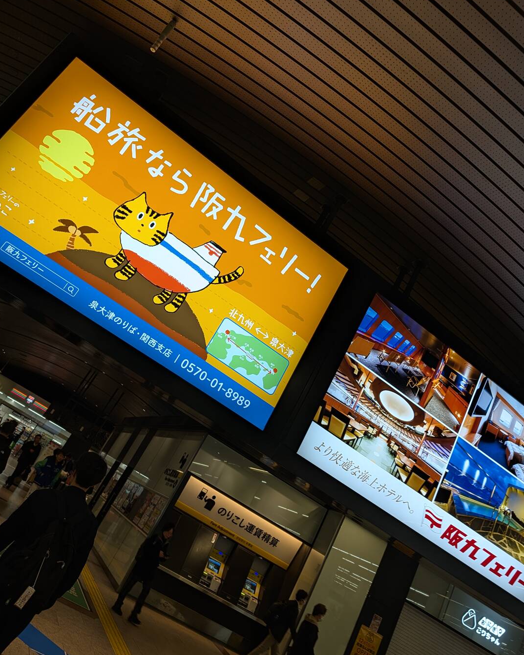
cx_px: 271
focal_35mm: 28
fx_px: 543
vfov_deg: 62.2
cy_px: 314
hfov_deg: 51.5
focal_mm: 6.9
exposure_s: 1/120
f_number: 1.68
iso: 19
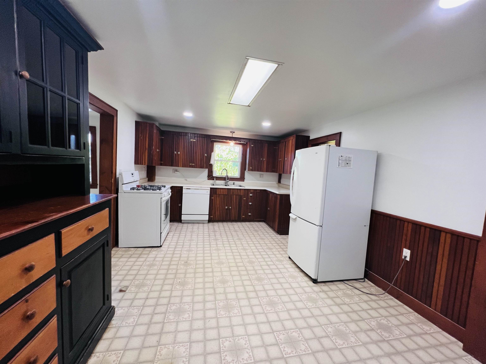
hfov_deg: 106.2
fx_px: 183
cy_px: 182
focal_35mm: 13
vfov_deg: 89.9
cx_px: 243
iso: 200
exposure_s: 1/120
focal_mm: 1.57
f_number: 1.8
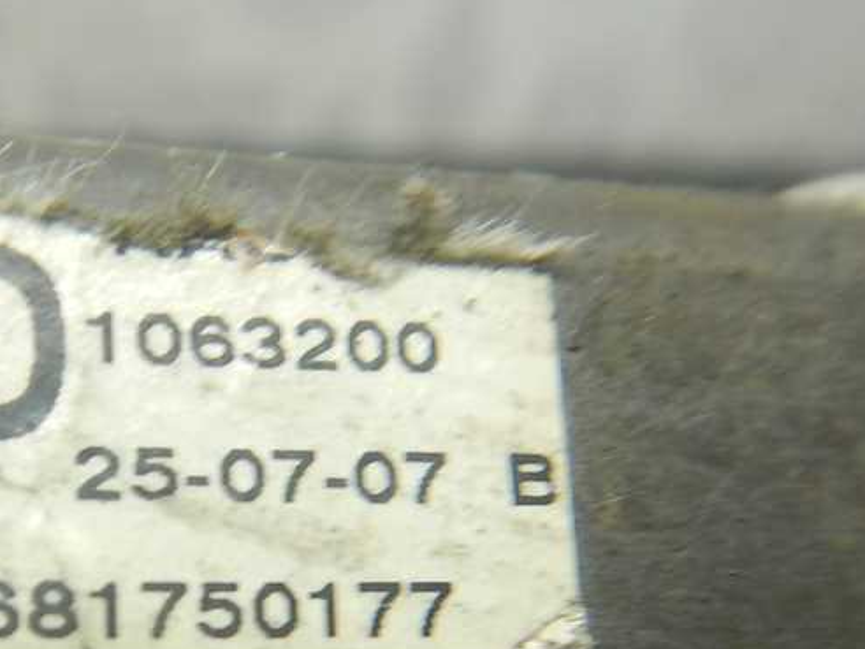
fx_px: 1249
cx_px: 153
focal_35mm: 50
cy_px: 586
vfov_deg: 28.0
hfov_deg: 36.7
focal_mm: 4.3
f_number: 2.8
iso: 200
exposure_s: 1/30
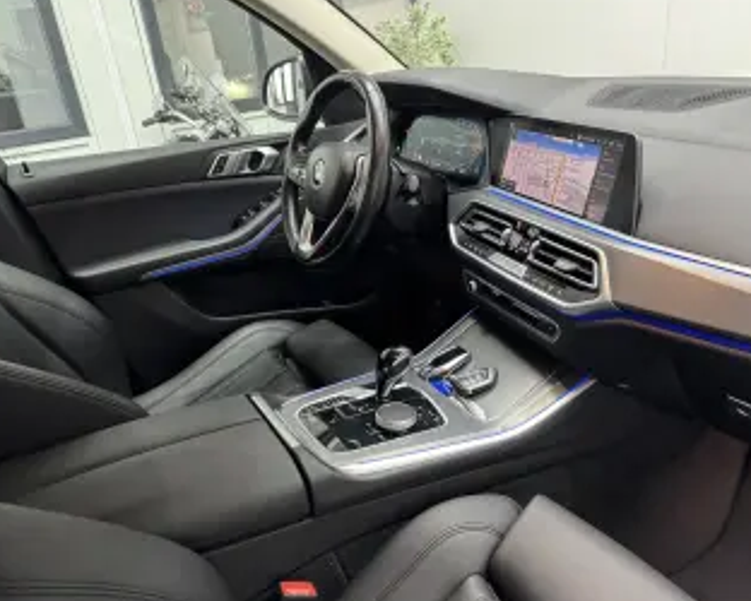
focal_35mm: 27
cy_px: 308
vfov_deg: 53.2
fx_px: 600
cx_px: 412
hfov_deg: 63.9
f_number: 1.78
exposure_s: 1/49
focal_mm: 6.76
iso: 500
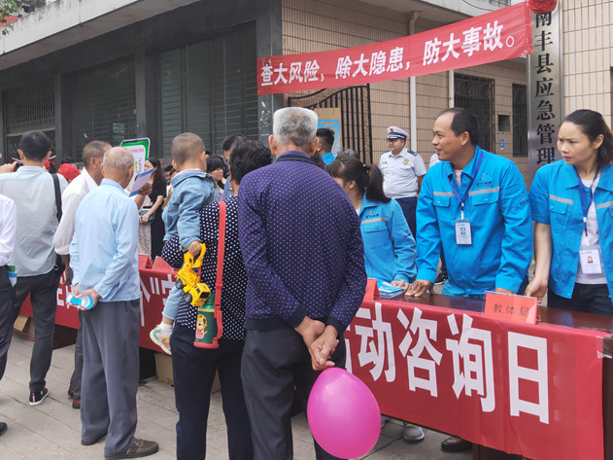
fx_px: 549
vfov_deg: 45.2
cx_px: 227
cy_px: 183
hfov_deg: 57.6
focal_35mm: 31
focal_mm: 3.97
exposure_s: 1/552
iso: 100
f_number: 1.7
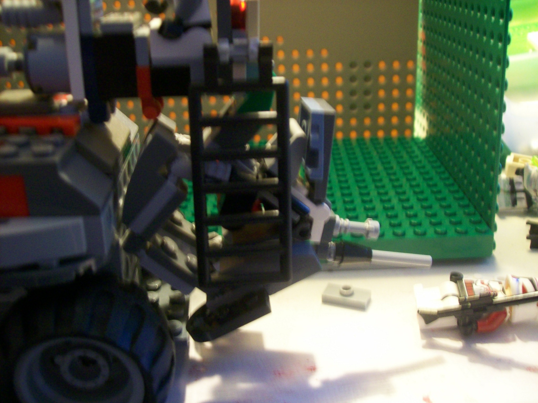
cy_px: 202
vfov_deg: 39.7
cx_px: 269
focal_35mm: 36
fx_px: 560
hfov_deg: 51.4
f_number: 2.7
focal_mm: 6
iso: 200
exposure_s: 1/8
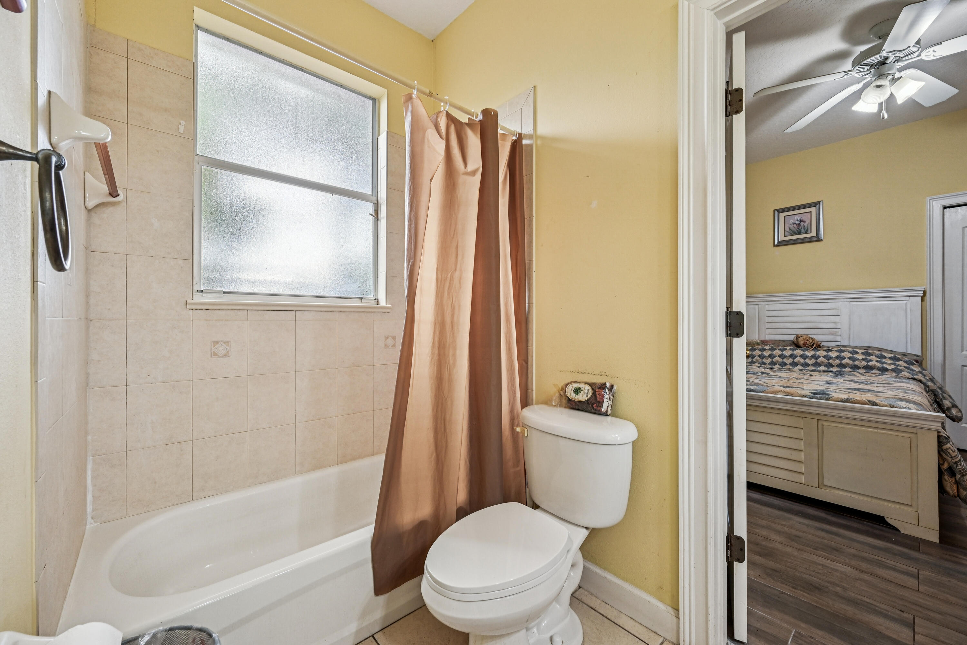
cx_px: 484
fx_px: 376
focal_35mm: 14
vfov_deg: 81.2
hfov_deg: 104.3
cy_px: 322
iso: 1000
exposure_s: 1/100
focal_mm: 14
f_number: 8
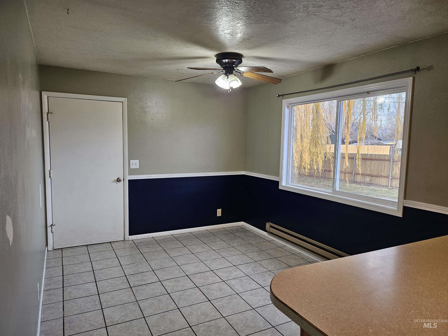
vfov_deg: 56.8
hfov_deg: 71.6
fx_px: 311
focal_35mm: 24
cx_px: 224
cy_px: 168
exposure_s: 1/120
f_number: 1.8
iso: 160
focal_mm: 5
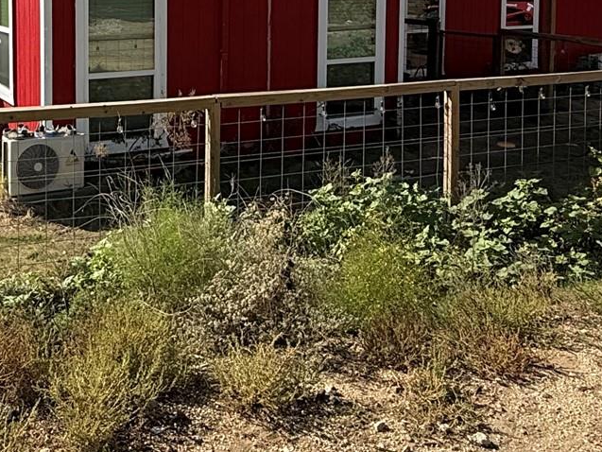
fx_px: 783
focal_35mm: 45
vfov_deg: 30.2
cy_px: 10
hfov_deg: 40.5
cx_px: 129
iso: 80
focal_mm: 2.22
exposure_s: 1/2506
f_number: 2.2
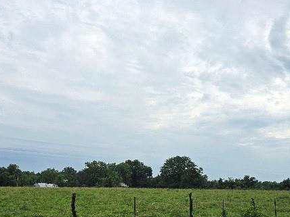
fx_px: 360
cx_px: 146
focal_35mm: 43
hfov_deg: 43.9
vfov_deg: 33.5
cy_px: 123
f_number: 1.7
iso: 12
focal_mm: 6.3
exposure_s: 1/1111
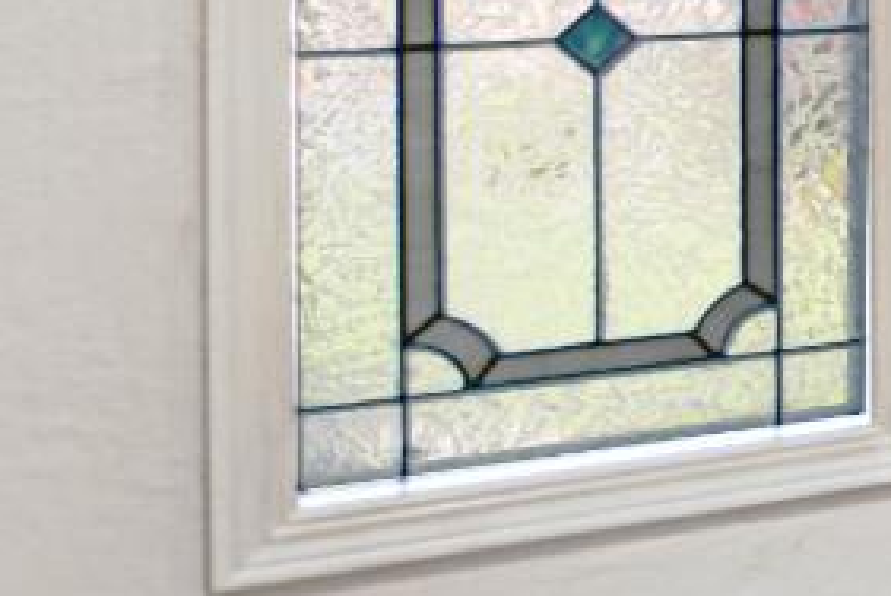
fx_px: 1982
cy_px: -143
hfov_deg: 14.6
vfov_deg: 16.3
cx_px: 2197
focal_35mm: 80
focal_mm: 10
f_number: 4.5
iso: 100
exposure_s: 1/80
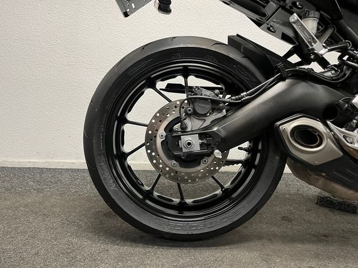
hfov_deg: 67.3
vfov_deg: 53.1
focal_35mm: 26
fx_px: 269
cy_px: 134
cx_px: 179
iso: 160
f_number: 1.6
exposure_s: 1/50
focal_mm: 5.1
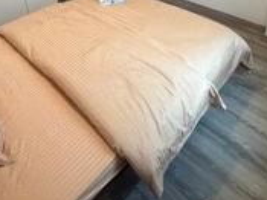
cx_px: 124
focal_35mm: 32
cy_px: 0
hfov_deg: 56.8
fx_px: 247
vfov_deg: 39.0
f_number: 2.2
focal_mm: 2.22
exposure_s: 1/50
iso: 500
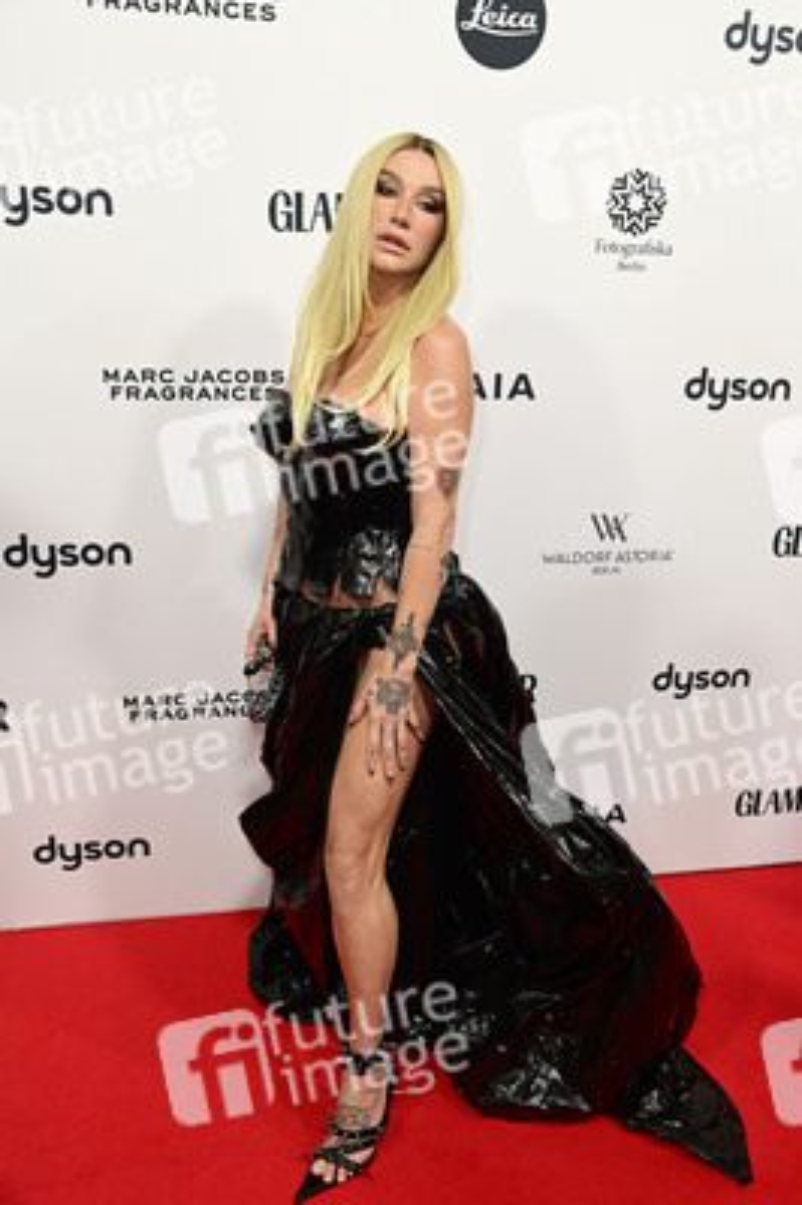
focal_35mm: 31
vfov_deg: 60.3
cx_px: 401
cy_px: 602
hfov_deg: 42.3
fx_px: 1038
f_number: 5.6
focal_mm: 31
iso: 2000
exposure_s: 1/250
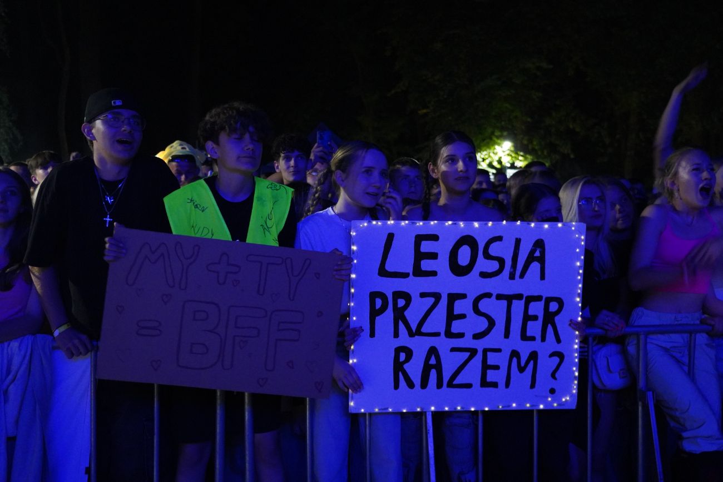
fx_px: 743
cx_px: 362
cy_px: 241
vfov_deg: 35.9
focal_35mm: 37
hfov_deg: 51.9
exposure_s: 1/20
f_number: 4
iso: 12800
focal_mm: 37
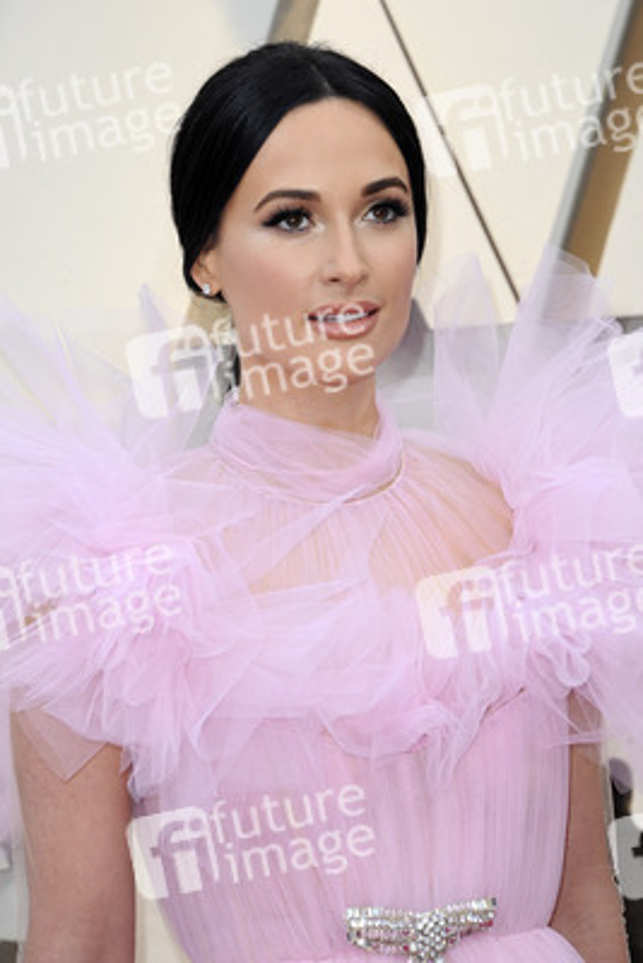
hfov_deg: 4.6
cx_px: 322
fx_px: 8030
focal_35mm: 300
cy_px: 482
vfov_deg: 6.9
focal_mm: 300
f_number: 8
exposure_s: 1/250
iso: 800
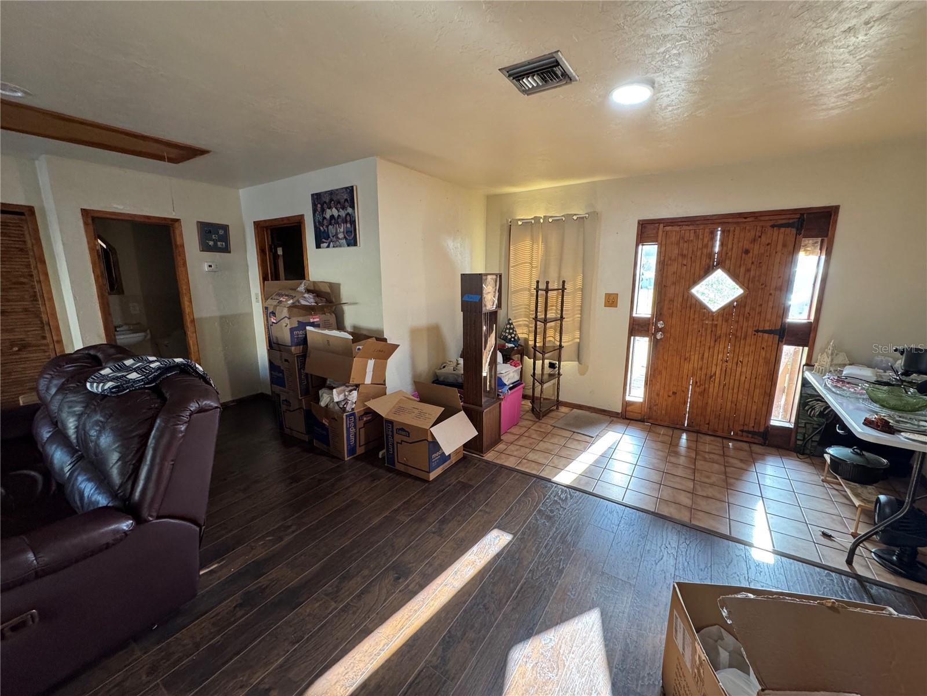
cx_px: 464
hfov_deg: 102.1
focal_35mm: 14
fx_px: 375
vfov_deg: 85.7
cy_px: 348
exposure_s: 1/86
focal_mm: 2.22
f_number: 2.2
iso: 320
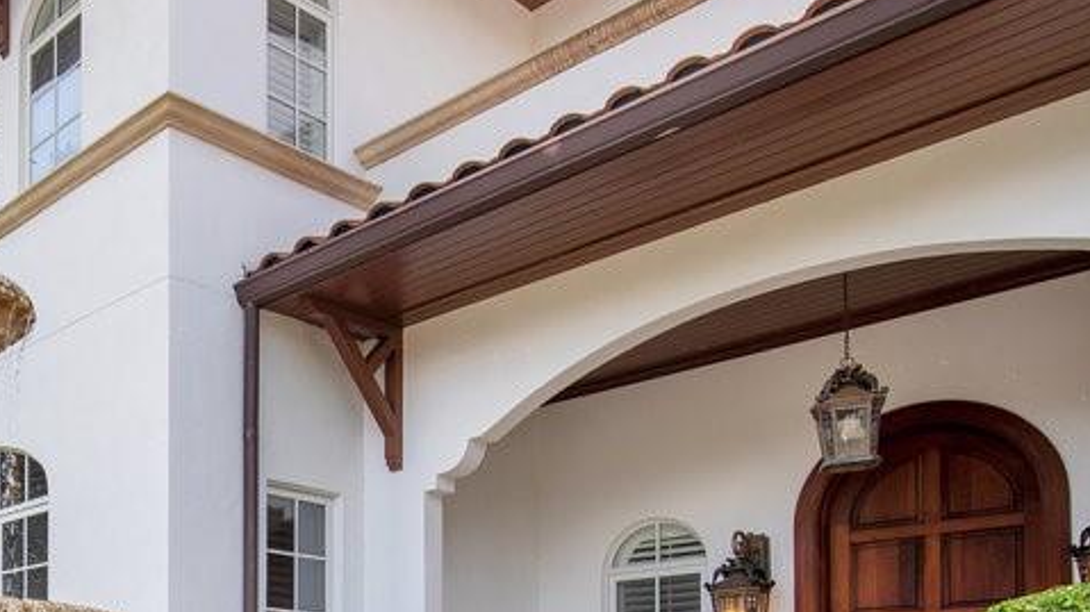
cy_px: 650
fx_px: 1011
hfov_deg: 46.9
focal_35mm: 35
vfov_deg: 30.6
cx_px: -7
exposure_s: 1/125
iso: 100
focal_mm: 16
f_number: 5.6
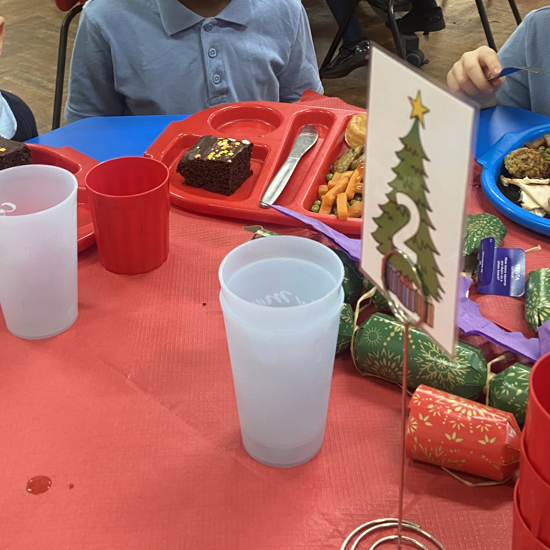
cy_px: 141
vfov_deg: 32.8
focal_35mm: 51
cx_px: 285
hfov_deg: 33.4
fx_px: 917
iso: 200
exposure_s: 1/50
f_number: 1.8
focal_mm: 4.25
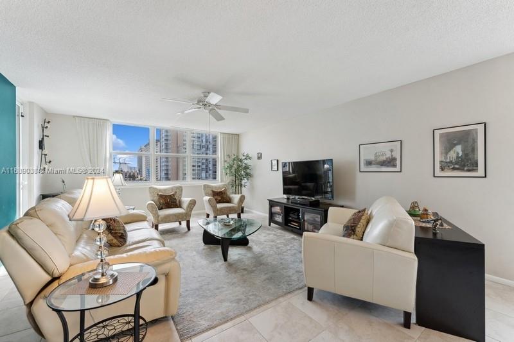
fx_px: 200
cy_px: 171
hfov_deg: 104.3
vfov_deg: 81.2
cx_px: 257
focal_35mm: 14
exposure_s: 1/10
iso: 160
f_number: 9
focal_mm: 14
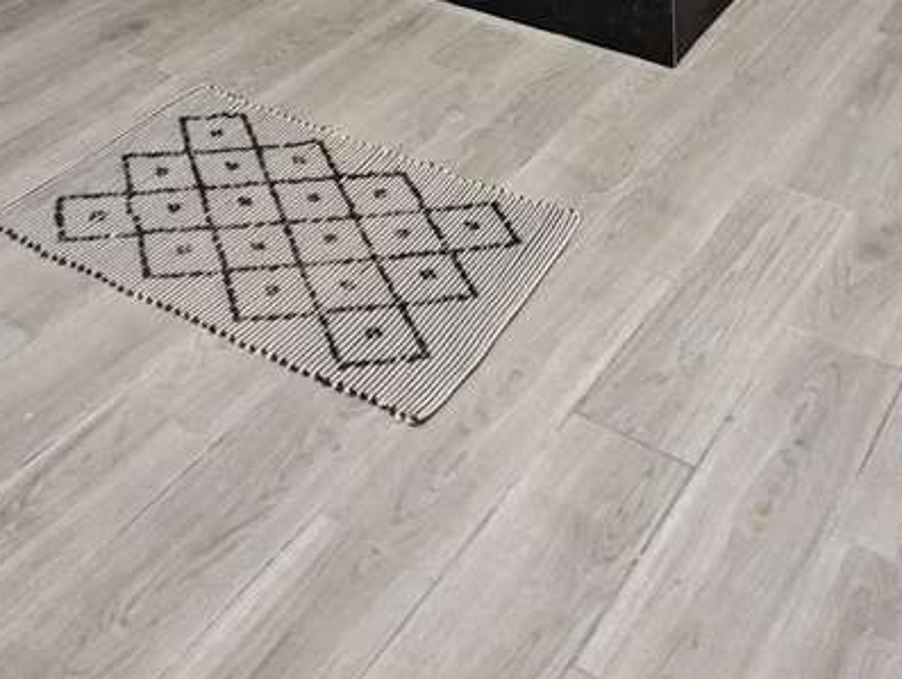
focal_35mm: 45
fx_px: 1174
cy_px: -223
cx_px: 708
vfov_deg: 26.8
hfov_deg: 40.5
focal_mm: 2.16
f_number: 2.2
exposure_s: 1/33.3
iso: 1250
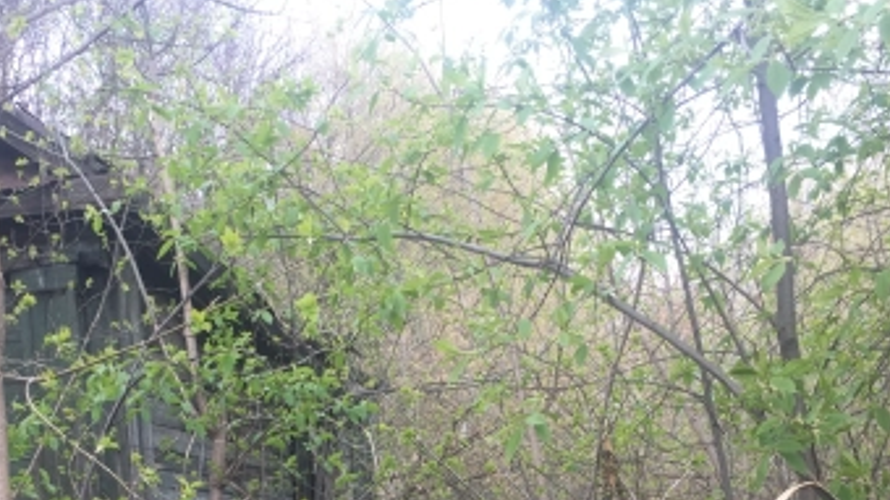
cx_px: 332
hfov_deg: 35.8
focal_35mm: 58
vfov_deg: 19.8
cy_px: 555
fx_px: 1368
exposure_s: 1/100
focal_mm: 4.15
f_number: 2.2
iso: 32
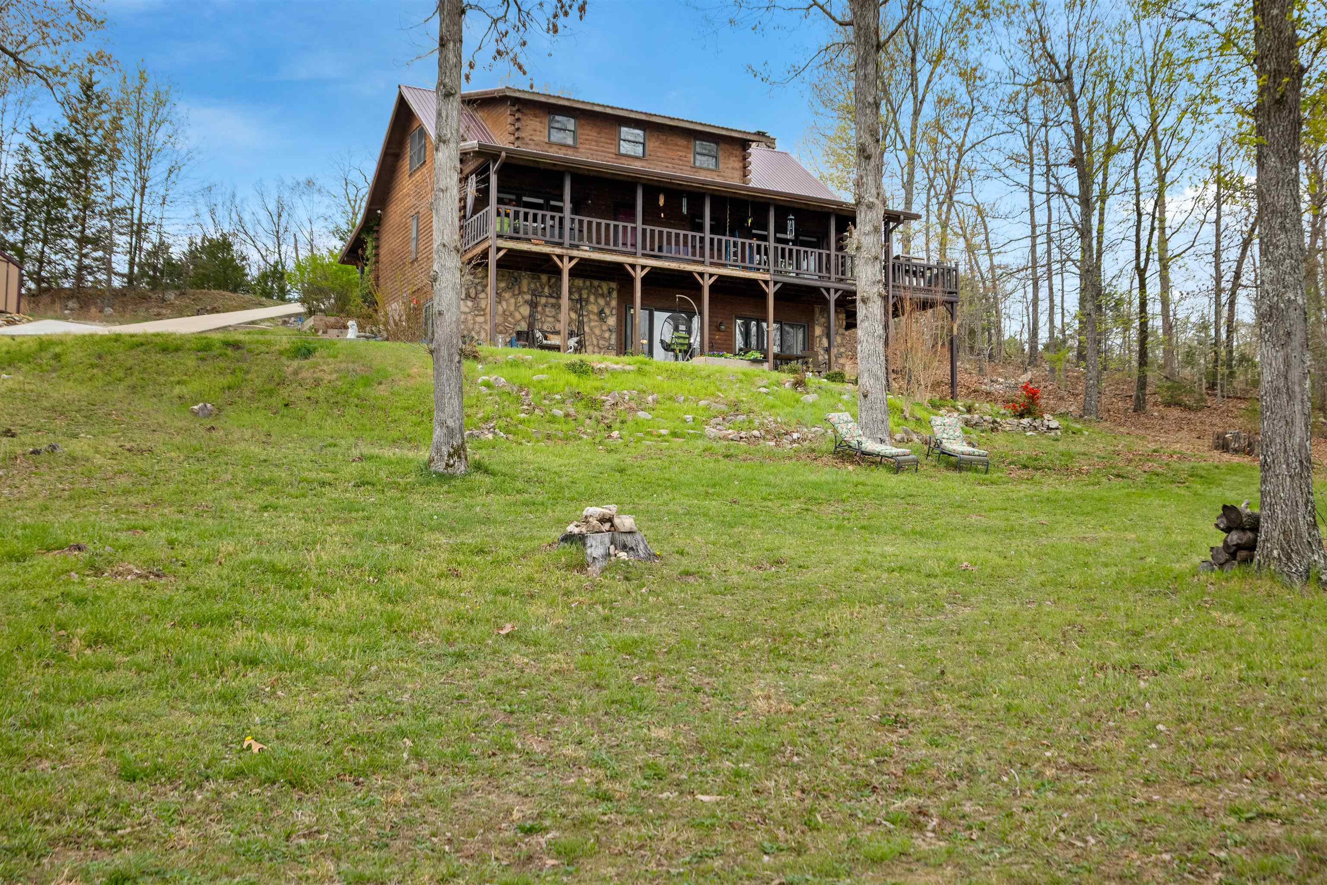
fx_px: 1290
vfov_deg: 37.9
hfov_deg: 54.4
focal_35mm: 35
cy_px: 442
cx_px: 664
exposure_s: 1/1250
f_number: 5.6
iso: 1600
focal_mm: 35
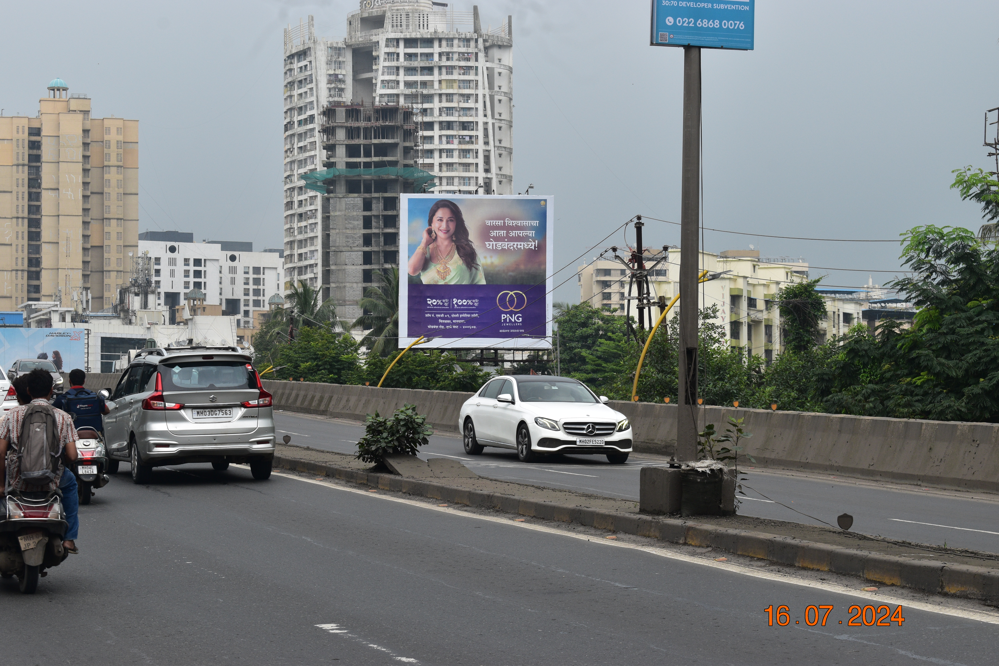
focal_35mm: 82
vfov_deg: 16.6
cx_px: 500
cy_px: 333
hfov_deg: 24.6
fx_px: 2289
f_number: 10
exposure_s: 1/320
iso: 400
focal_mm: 55
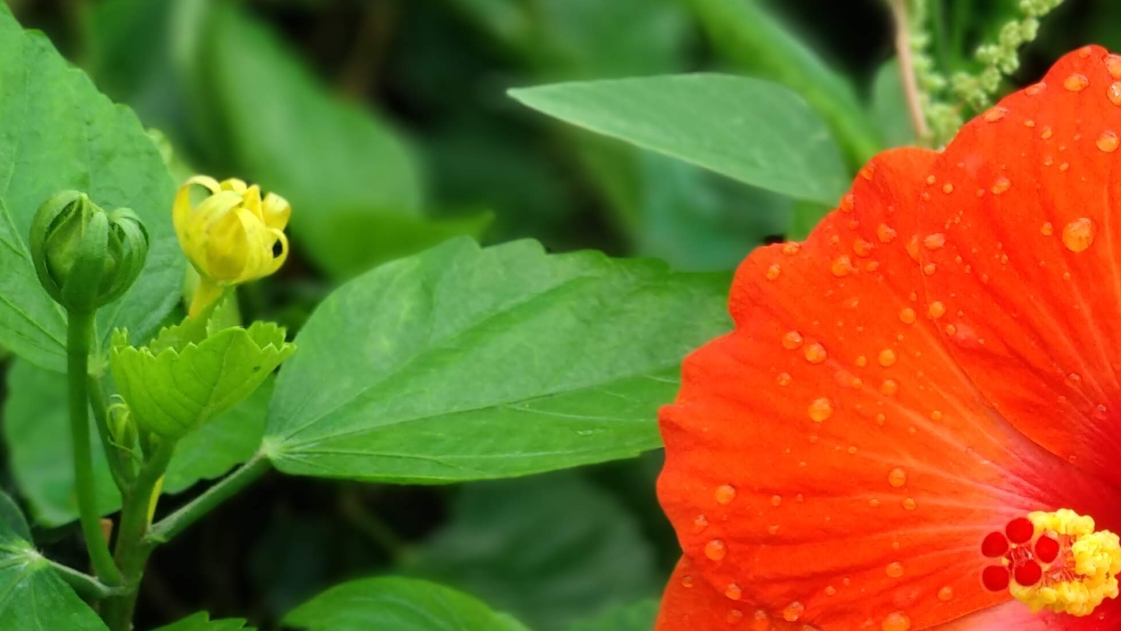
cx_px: 1129
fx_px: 3448
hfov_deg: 18.0
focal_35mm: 116
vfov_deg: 10.4
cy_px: 420
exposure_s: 1/100
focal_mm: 5.99
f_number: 2.6
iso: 125
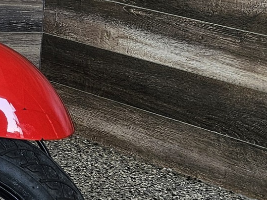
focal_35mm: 123
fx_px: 949
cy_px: -84
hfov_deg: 13.9
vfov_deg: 11.6
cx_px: -244
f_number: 1.8
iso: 80
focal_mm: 5.4
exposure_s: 1/180
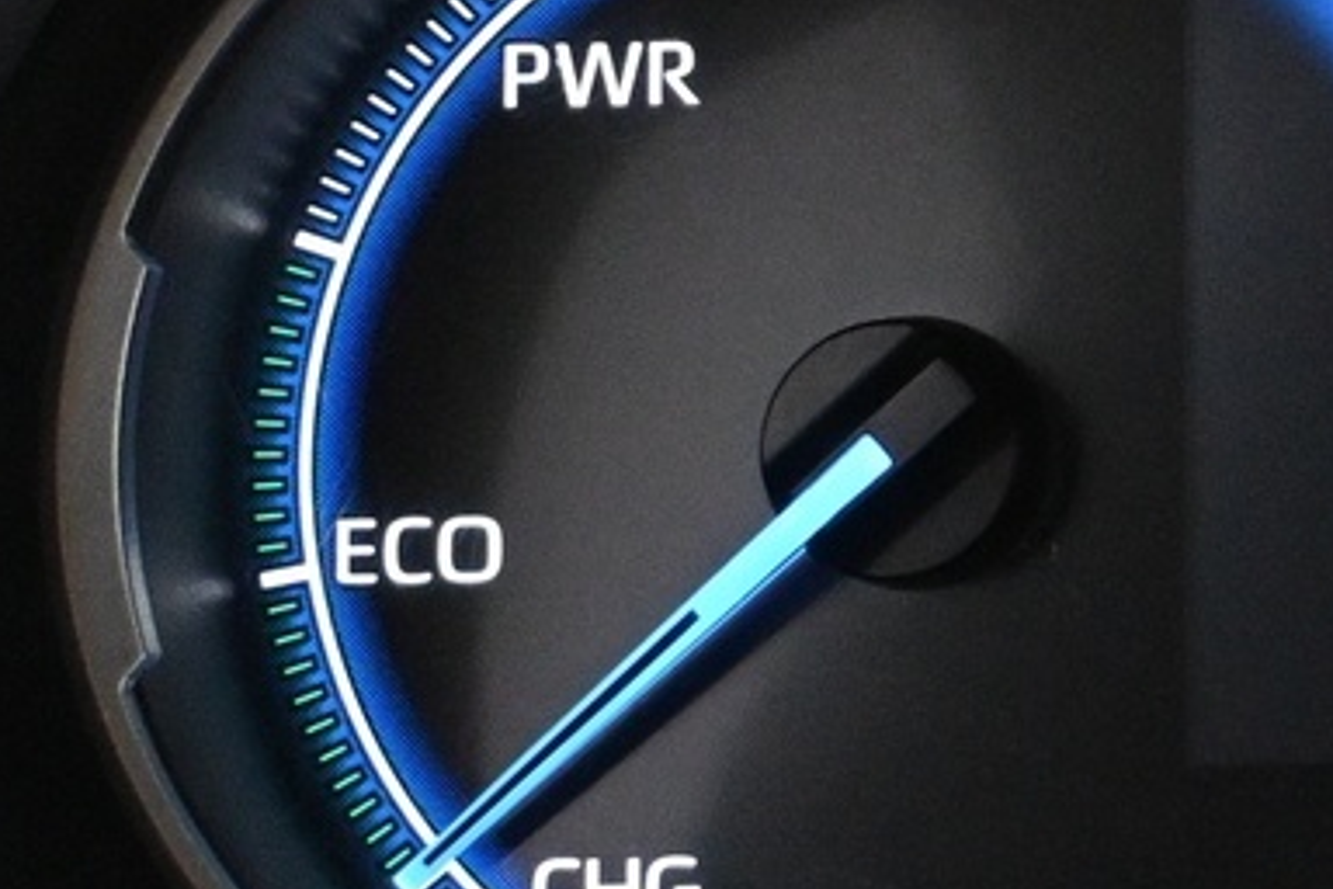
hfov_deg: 12.3
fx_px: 5745
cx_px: 2295
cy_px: 122
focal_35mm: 155
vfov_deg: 8.8
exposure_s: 1/30
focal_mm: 24.5
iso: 4000
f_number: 4.2
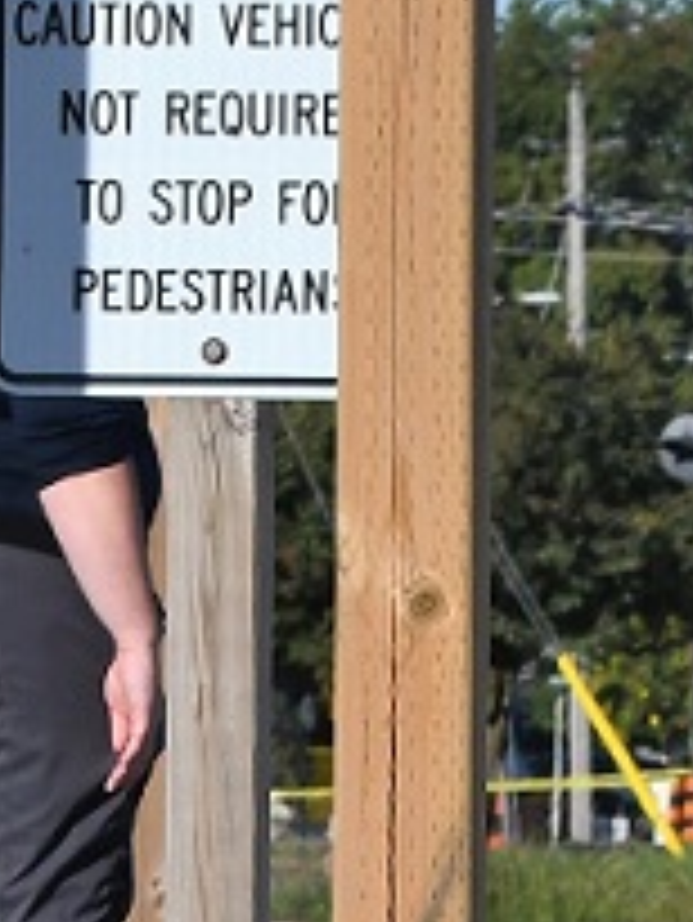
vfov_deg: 3.3
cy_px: 567
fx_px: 16186
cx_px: 2079
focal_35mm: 607
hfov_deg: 2.4
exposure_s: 1/800
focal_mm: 86
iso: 500
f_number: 13
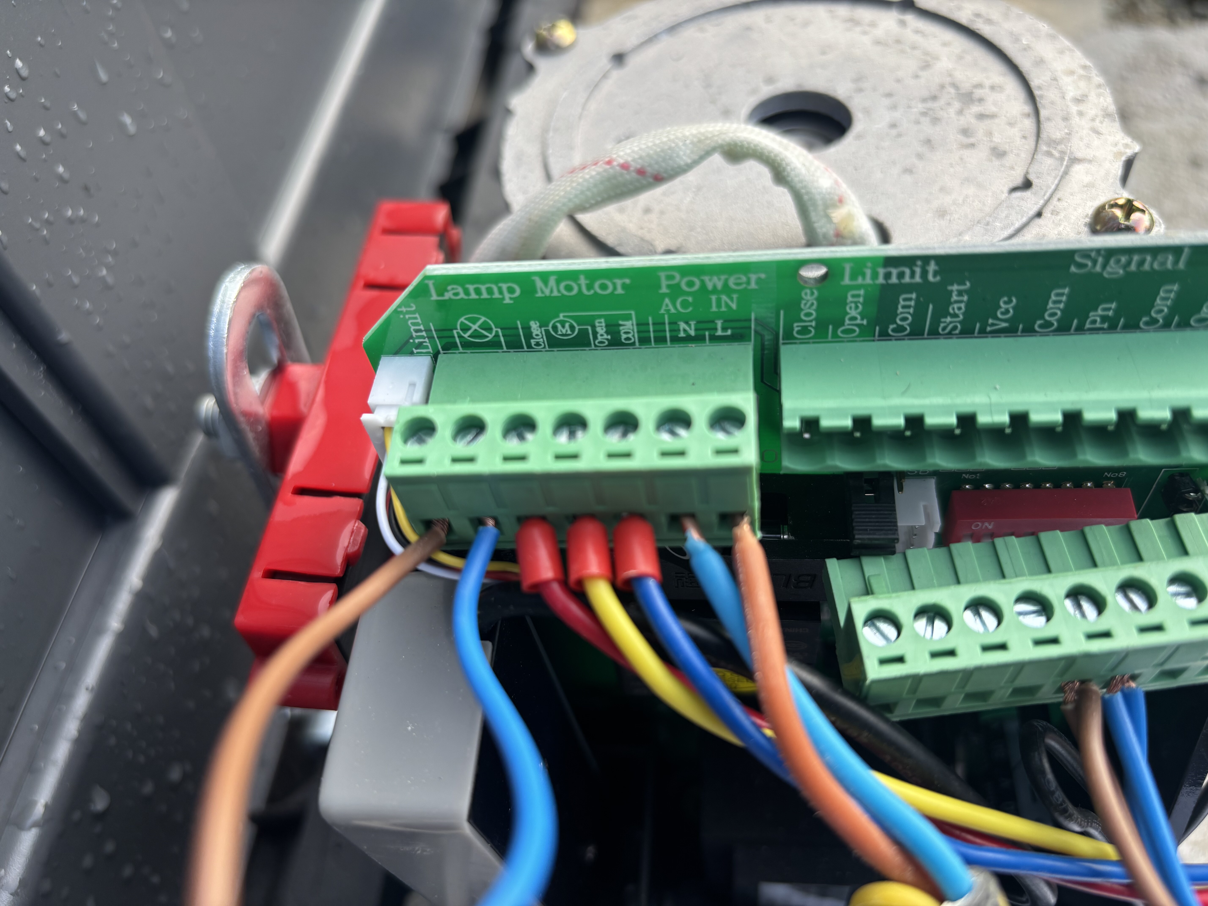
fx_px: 907
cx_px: 604
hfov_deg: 67.3
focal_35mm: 26
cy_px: 453
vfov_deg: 53.1
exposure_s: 1/189
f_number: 1.6
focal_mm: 5.96
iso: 40
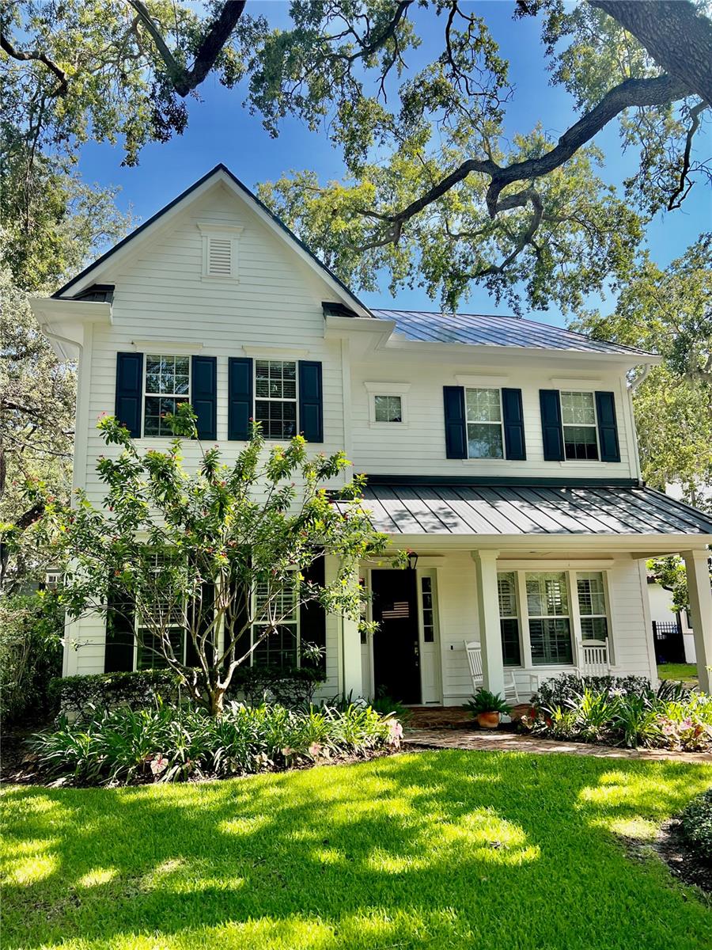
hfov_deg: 53.1
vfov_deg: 67.3
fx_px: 713
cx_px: 356
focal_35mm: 26
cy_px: 475
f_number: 1.5
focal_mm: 5.7
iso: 50
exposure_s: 1/940
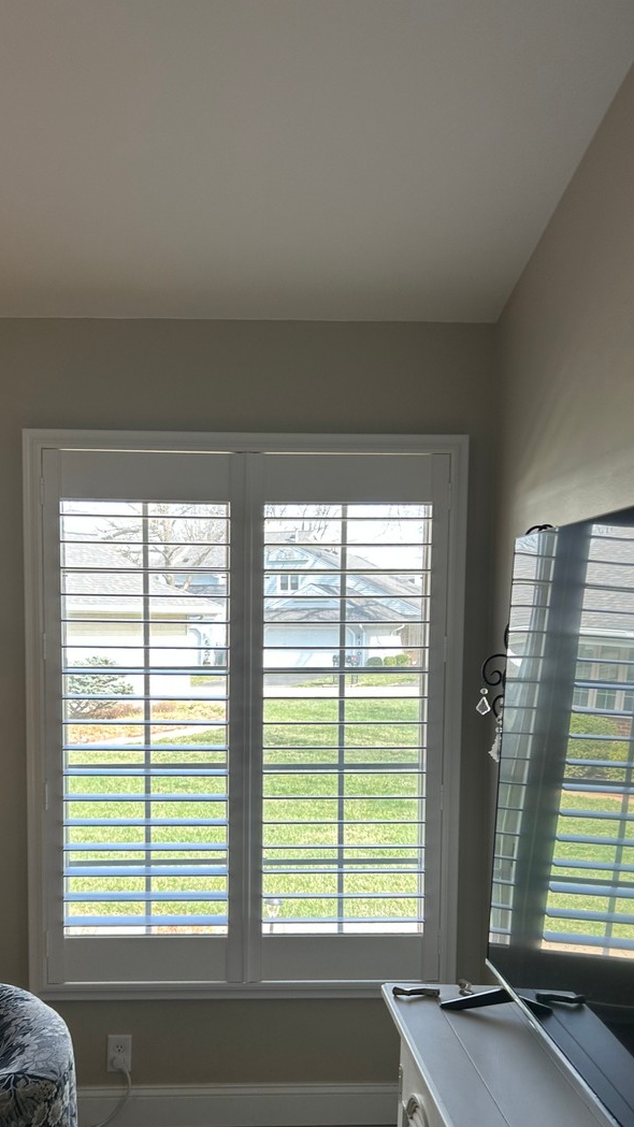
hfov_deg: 32.7
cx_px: 249
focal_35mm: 36
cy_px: 712
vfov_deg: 54.6
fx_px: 1076
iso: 40
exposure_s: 1/121
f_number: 1.5
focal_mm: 5.7
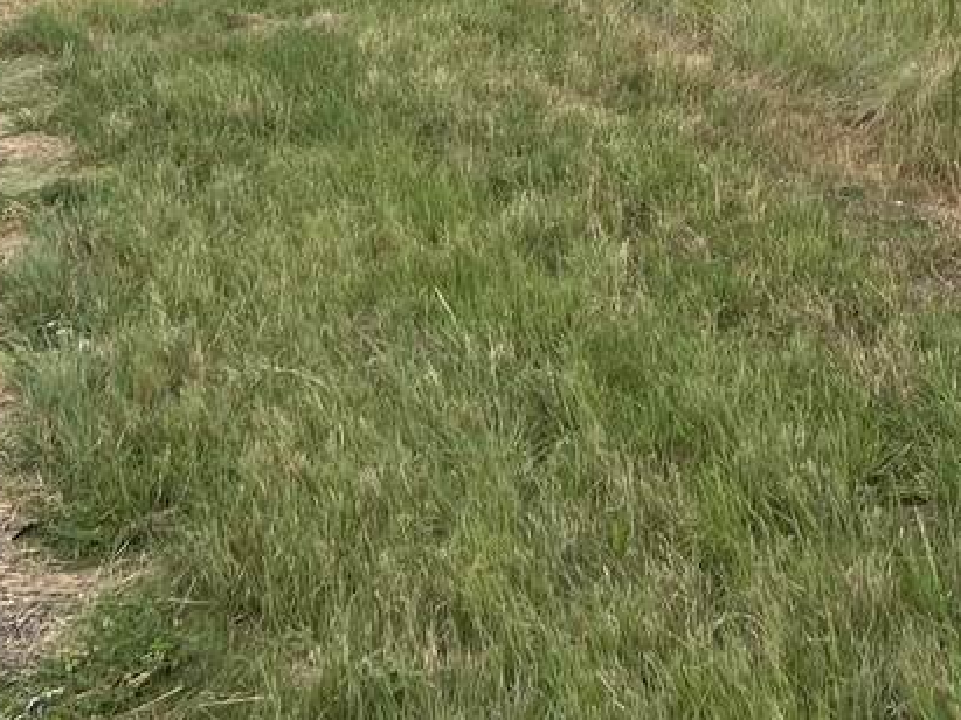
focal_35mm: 81
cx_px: 676
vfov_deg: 16.4
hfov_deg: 24.0
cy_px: -397
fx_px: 2248
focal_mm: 5.1
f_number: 1.6
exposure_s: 1/3135
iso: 50
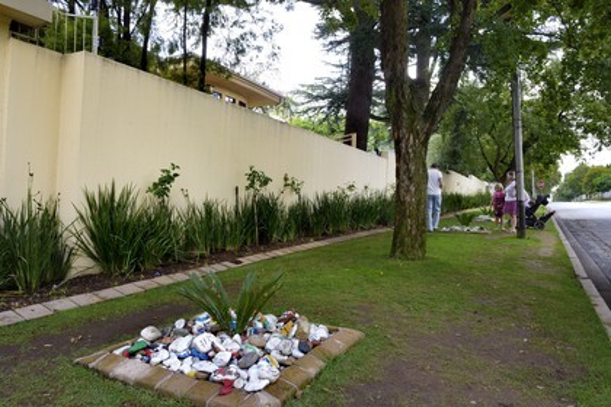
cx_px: 306
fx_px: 407
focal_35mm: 24
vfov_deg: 53.1
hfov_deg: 73.7
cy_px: 204
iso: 400
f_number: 10
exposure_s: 1/125
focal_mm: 24
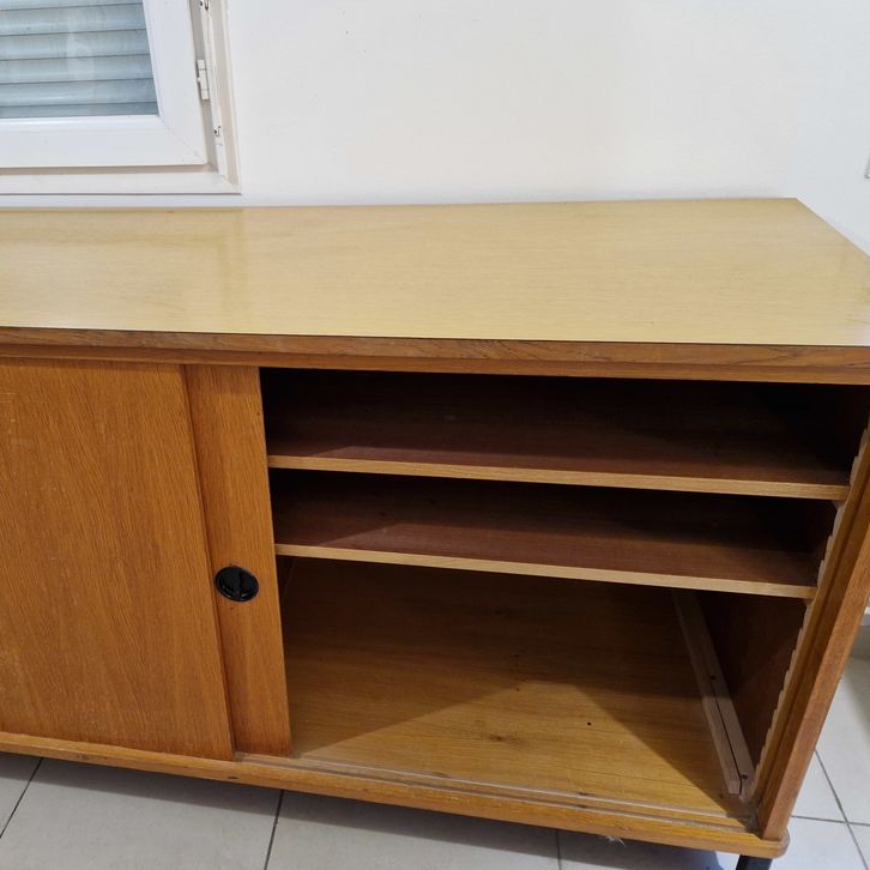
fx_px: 796
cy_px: 442
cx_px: 303
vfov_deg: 57.3
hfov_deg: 56.3
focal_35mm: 28
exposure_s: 1/25
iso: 500
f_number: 1.8
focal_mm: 5.4
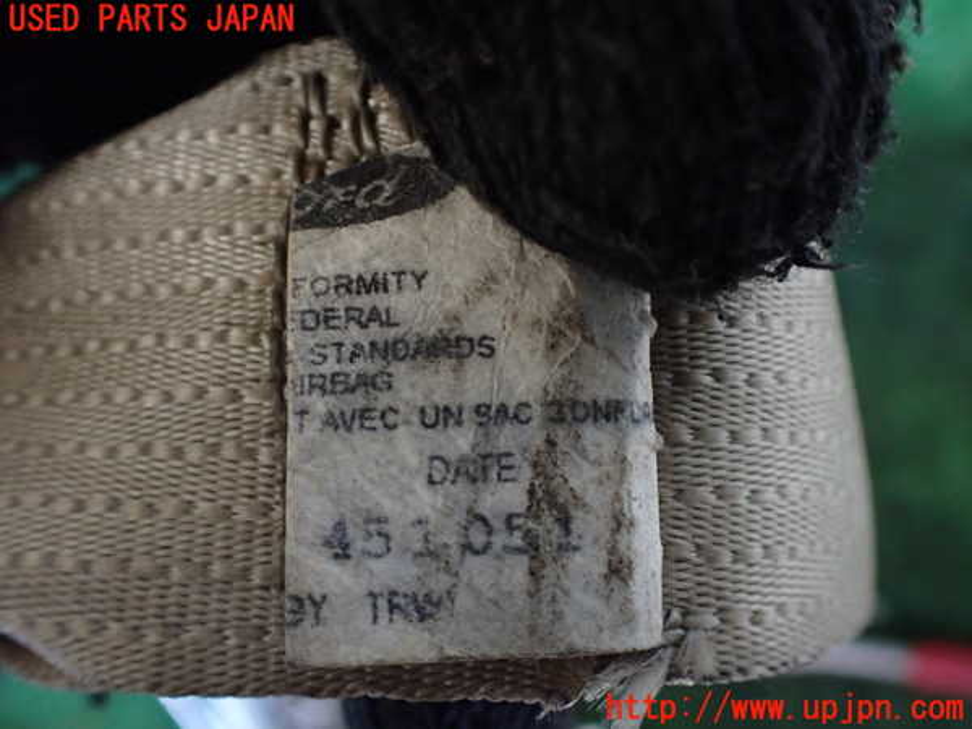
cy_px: 364
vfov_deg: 46.8
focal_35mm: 30
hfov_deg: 60.0
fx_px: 842
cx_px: 486
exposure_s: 1/125
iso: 640
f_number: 2.3
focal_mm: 5.4
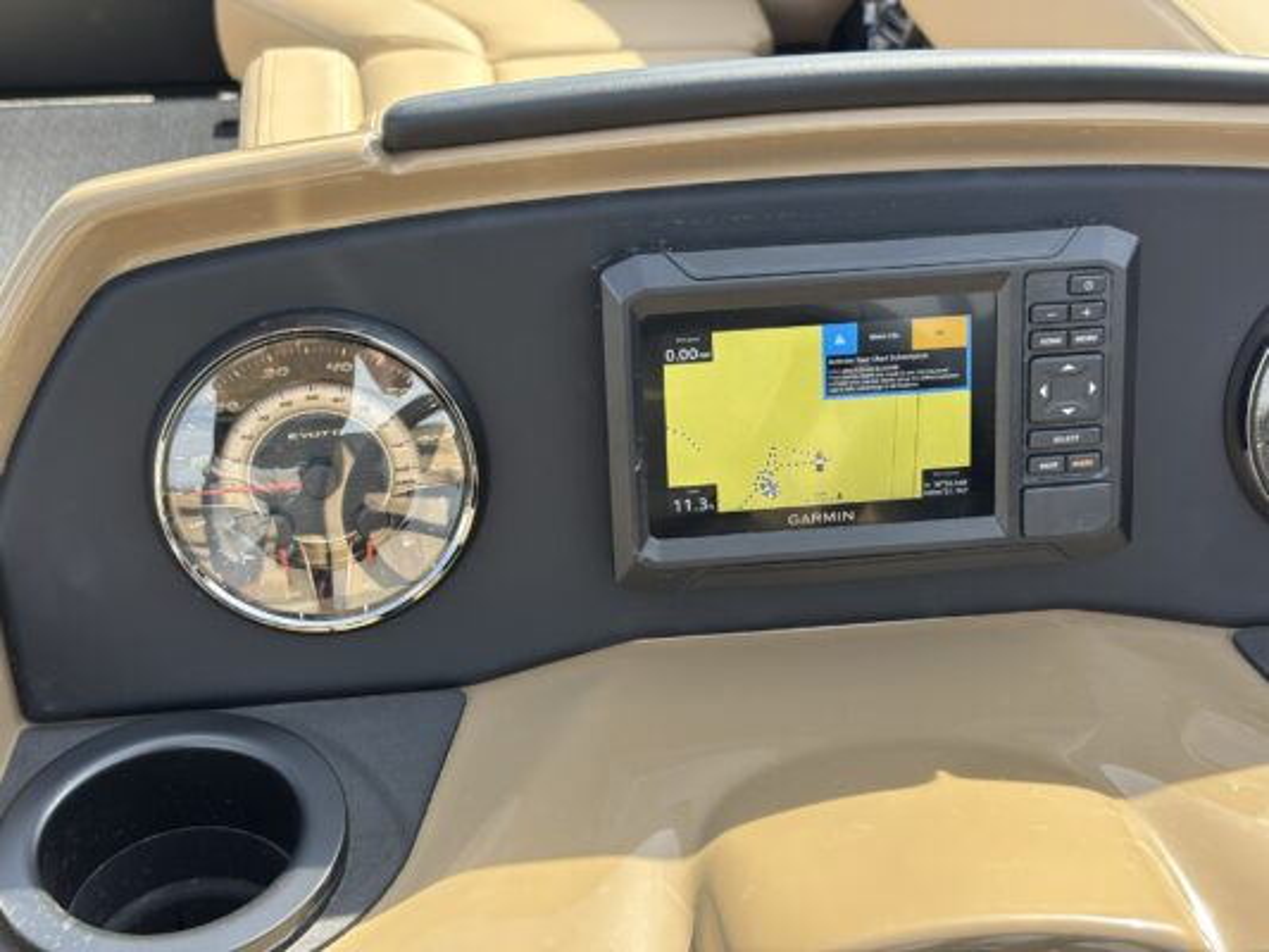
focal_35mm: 52
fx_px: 1907
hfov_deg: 36.8
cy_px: 476
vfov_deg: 28.0
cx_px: 634
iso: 32
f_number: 1.6
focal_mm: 5.96
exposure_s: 1/380
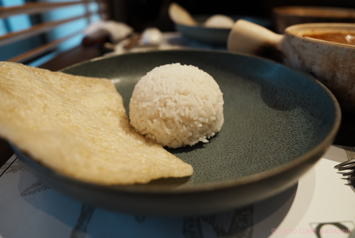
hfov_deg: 73.7
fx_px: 237
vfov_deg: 53.2
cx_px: 178
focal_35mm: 24
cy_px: 119
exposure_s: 1/500
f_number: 4
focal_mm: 24
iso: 1000
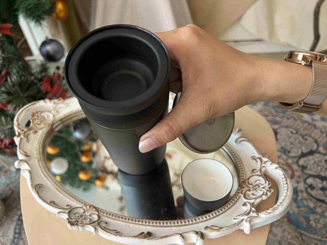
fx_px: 246
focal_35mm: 26
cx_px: 164
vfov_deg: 53.1
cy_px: 122
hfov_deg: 67.3
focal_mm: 5.7
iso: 250
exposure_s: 1/60
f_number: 1.5
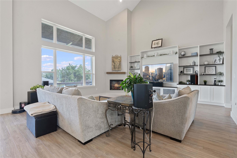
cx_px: 118
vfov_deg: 73.7
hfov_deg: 96.7
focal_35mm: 16
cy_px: 79
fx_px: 105
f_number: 9
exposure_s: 1/1.25
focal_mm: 16
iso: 320
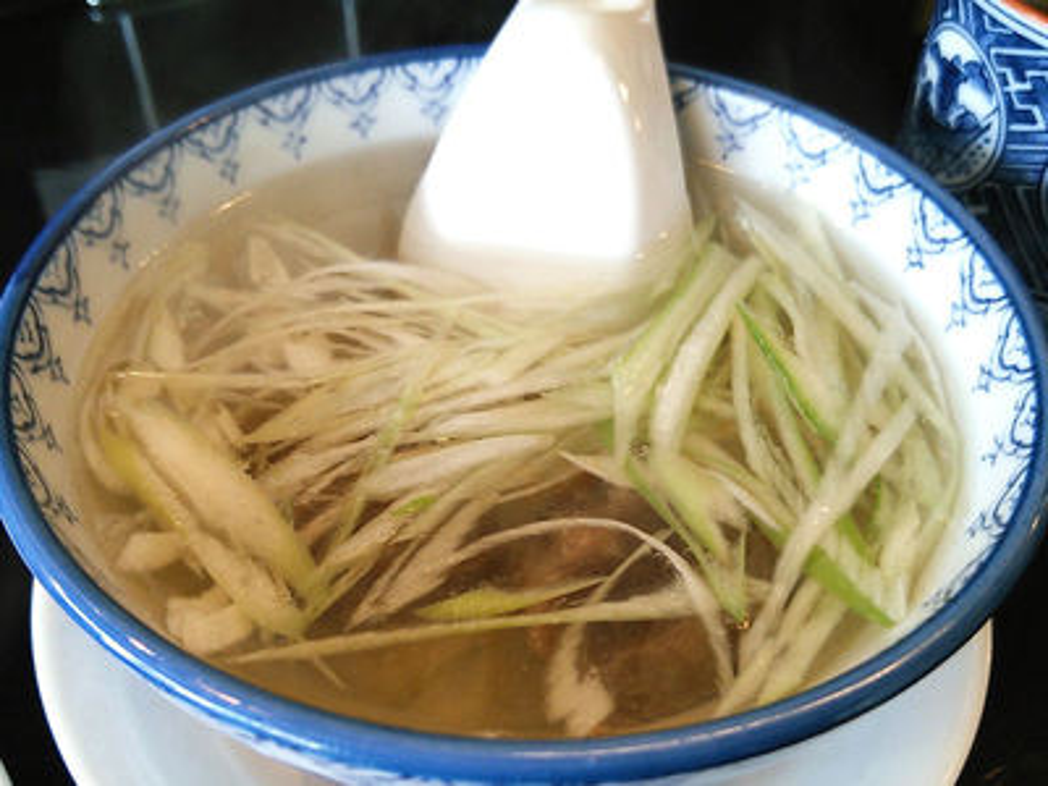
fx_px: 908
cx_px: 524
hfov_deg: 60.0
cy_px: 393
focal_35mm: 30
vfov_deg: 46.8
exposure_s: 1/44
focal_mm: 4.06
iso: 100
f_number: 1.94
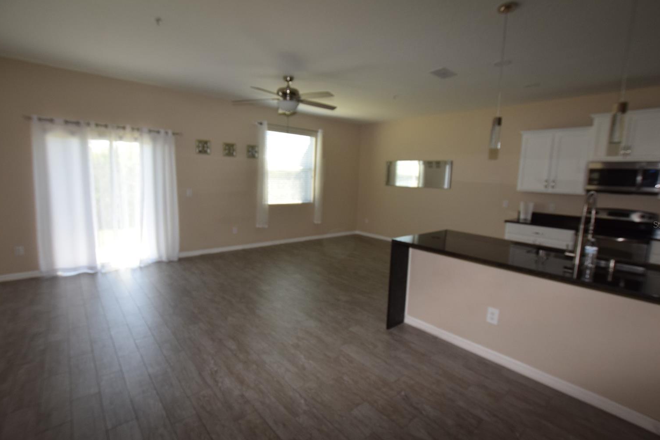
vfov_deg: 73.7
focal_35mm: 16
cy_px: 224
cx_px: 341
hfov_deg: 96.7
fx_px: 293
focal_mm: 10
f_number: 5.6
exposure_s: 1/125
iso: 640
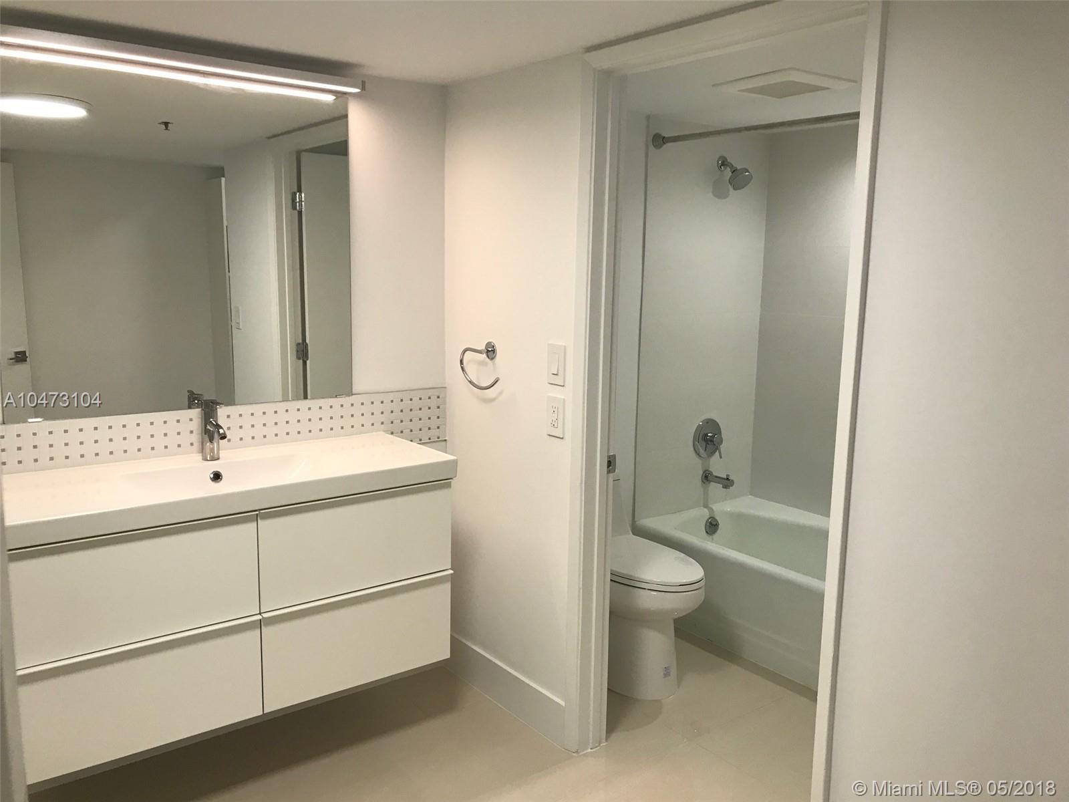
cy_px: 401
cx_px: 534
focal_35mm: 28
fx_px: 865
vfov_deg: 49.7
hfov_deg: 63.4
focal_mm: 3.99
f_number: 1.8
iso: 25
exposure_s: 1/40
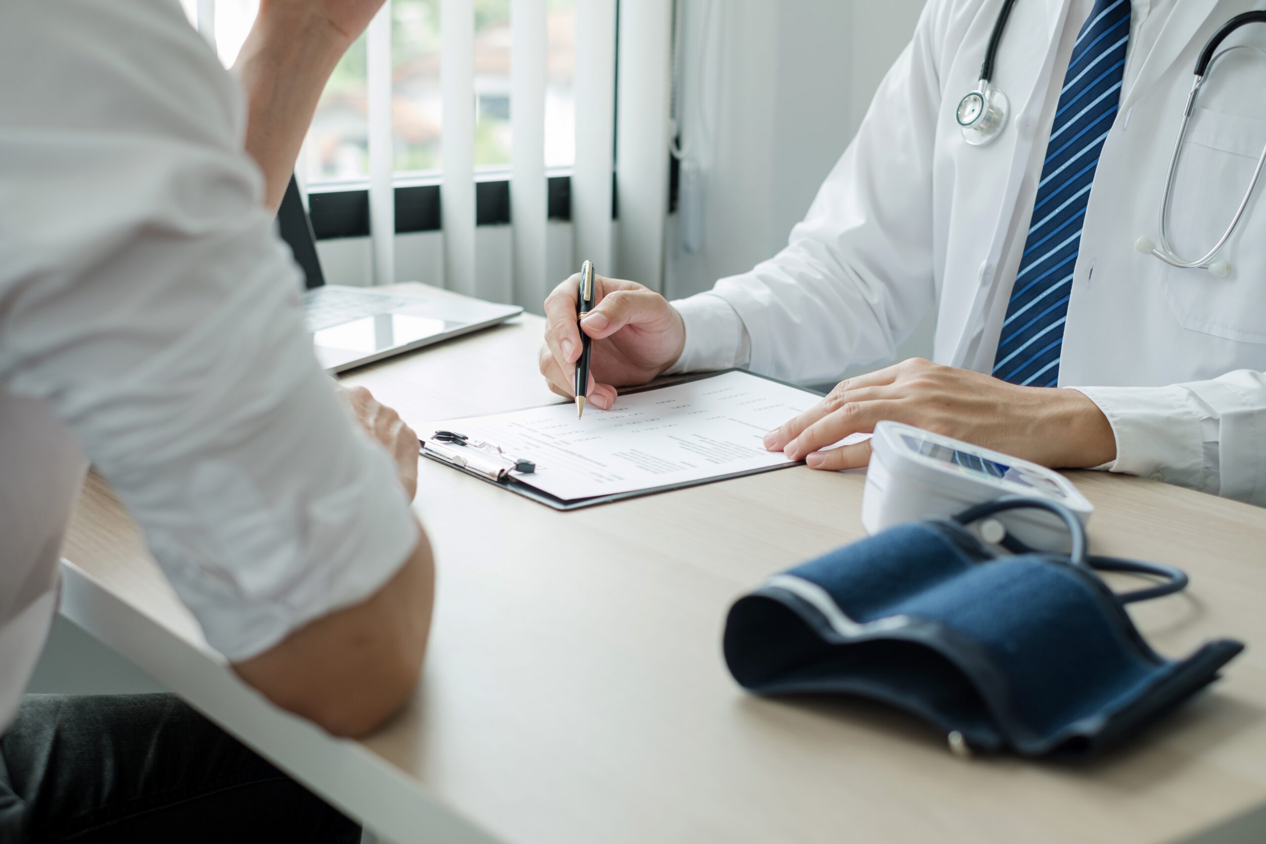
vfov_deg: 25.5
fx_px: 1864
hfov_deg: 37.5
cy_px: 422
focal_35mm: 53
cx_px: 633
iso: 200
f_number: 2.5
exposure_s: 1/180
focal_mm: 35
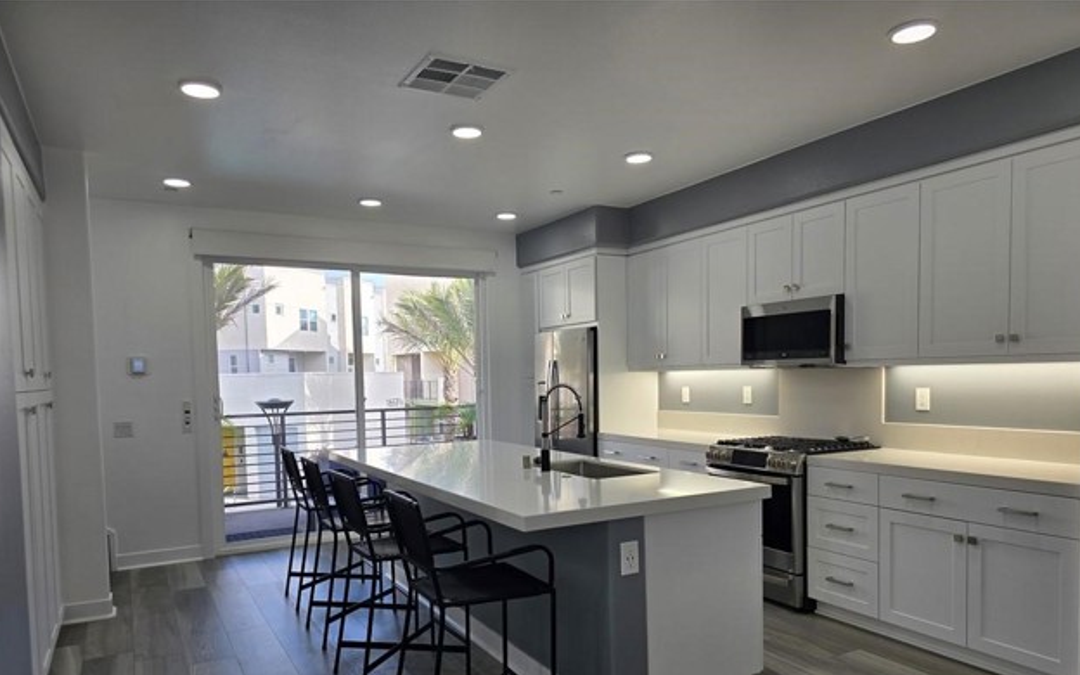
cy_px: 414
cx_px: 542
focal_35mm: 25
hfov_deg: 72.5
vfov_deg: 48.9
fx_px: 736
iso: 25
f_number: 1.7
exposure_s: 1/120
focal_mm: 6.3
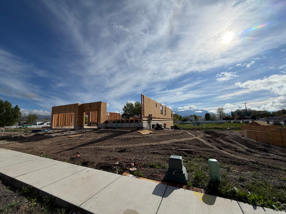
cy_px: 107
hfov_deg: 102.1
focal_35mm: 14
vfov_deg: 85.7
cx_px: 143
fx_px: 116
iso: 20
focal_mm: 2.22
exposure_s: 1/2506
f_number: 2.2
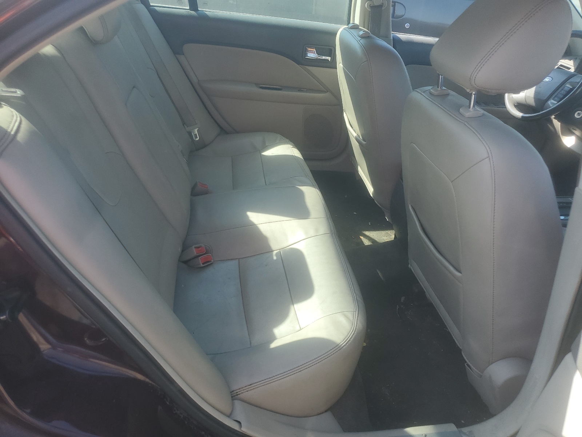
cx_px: 291
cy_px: 218
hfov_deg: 67.3
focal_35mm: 26
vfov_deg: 53.1
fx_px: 437
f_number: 1.5
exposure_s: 1/476
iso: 50
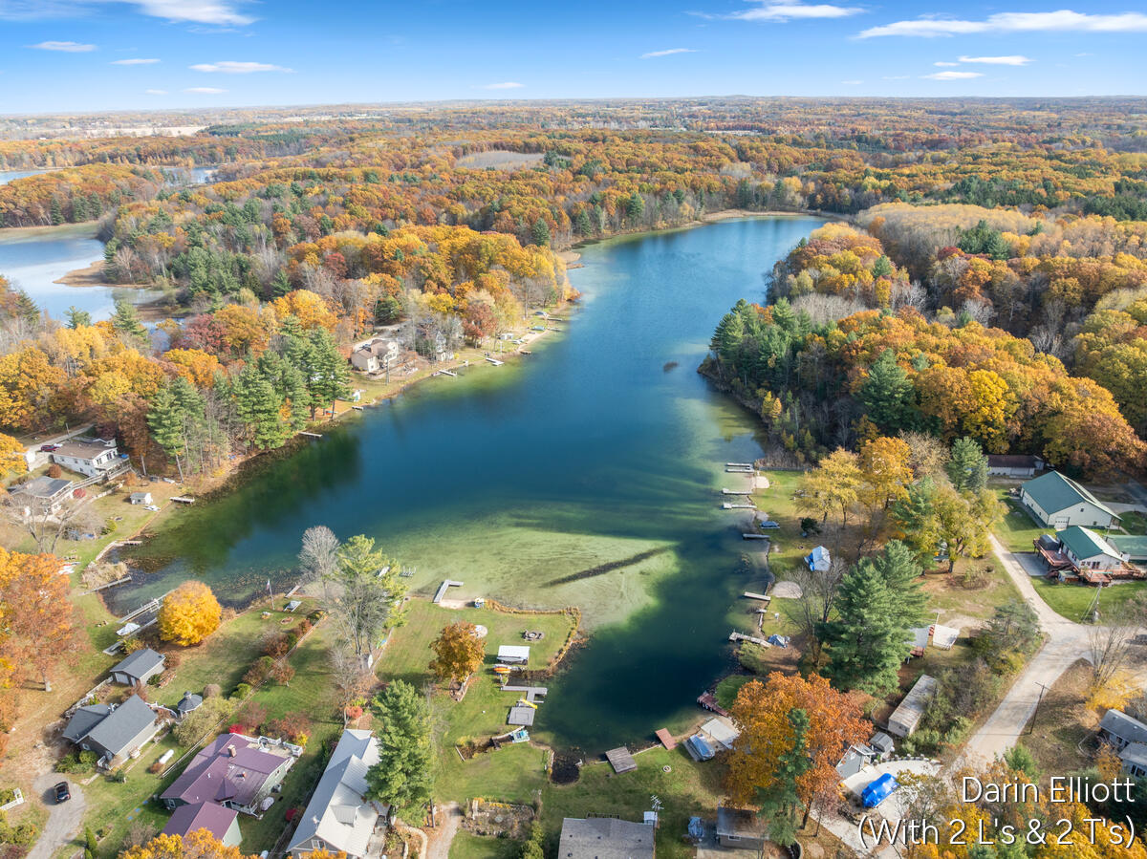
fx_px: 795
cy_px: 430
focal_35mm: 24
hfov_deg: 71.6
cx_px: 574
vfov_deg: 56.8
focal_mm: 12.29
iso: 410
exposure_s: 1/800
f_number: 2.8
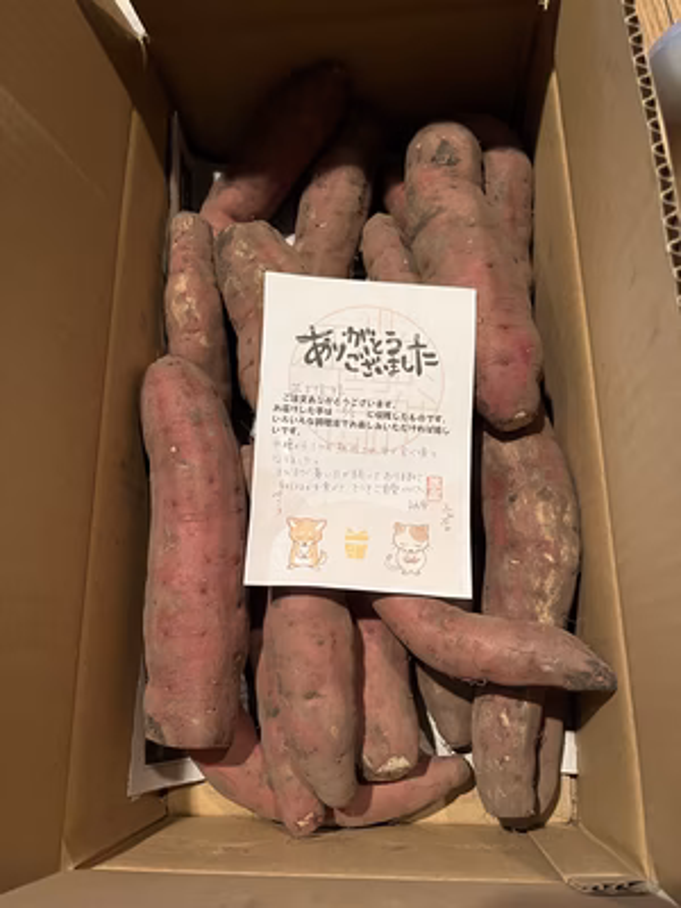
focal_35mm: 26
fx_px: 682
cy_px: 454
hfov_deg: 53.1
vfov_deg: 67.3
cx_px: 340
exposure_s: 1/33
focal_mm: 5.1
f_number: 1.6
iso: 400
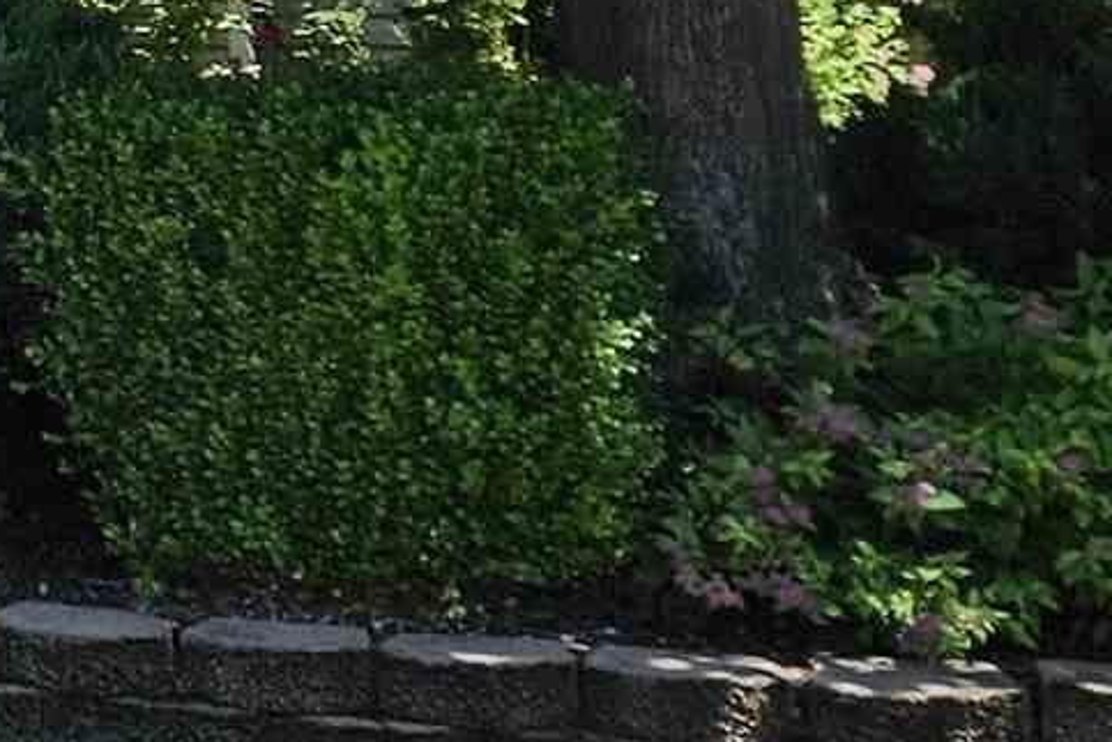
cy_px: -601
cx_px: -1503
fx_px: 4695
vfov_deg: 8.7
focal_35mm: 152
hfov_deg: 11.4
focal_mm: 5.4
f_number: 1.8
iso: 32
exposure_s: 1/1493
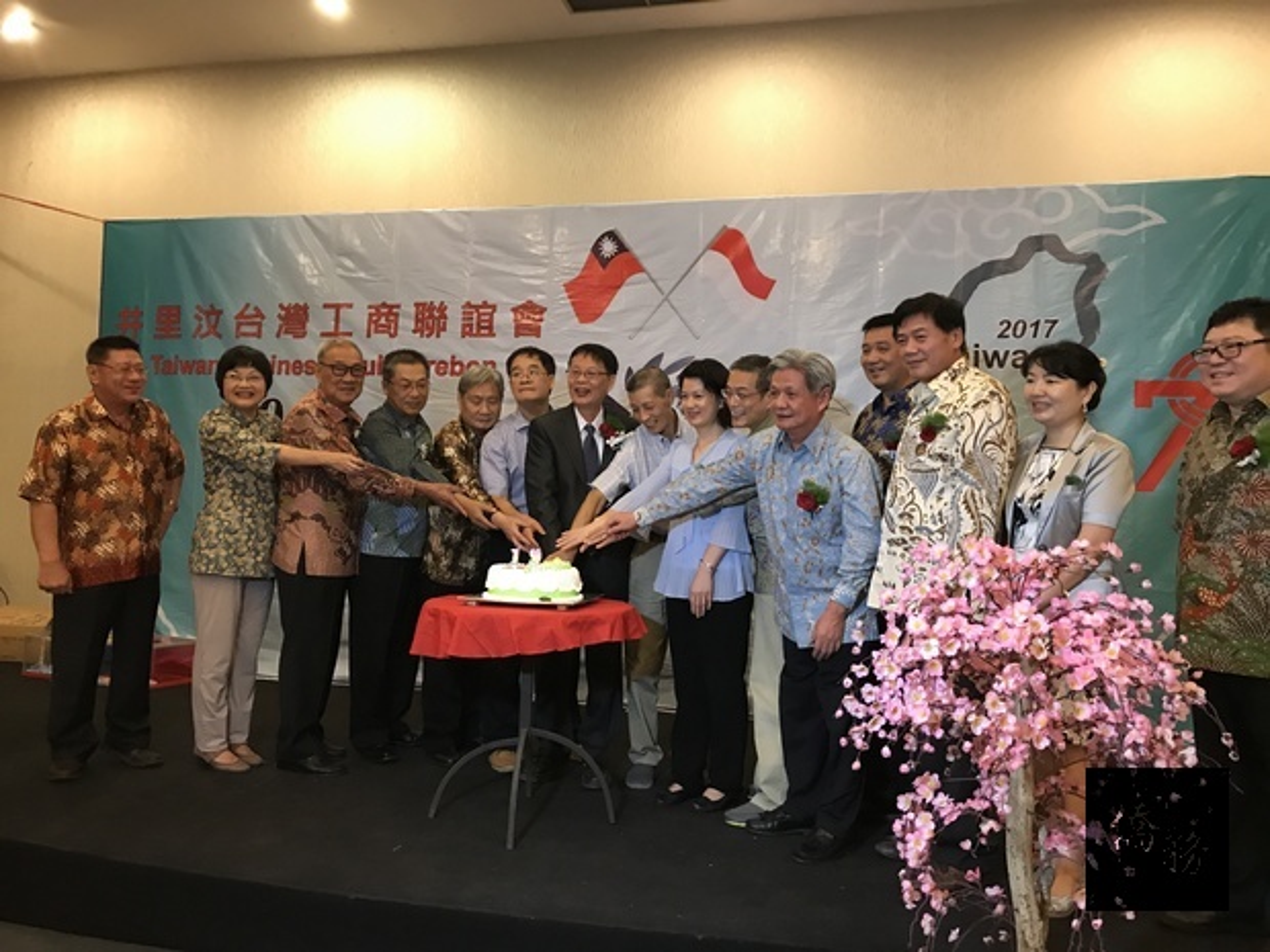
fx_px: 1027
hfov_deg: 63.4
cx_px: 635
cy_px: 476
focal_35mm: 28
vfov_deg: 49.7
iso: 100
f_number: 1.8
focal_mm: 3.99
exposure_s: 1/17
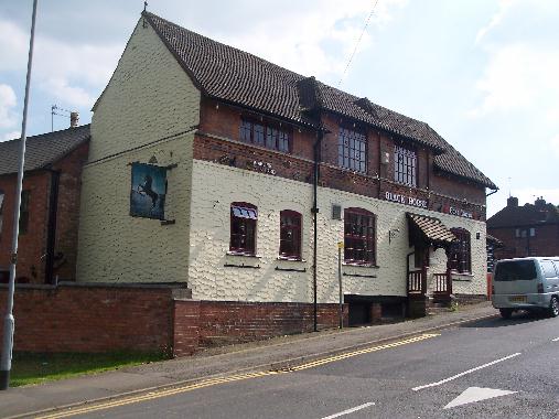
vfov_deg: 37.7
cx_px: 280
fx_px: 614
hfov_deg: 49.0
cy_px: 210
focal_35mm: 38
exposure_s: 1/700
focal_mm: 8
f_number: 4.8
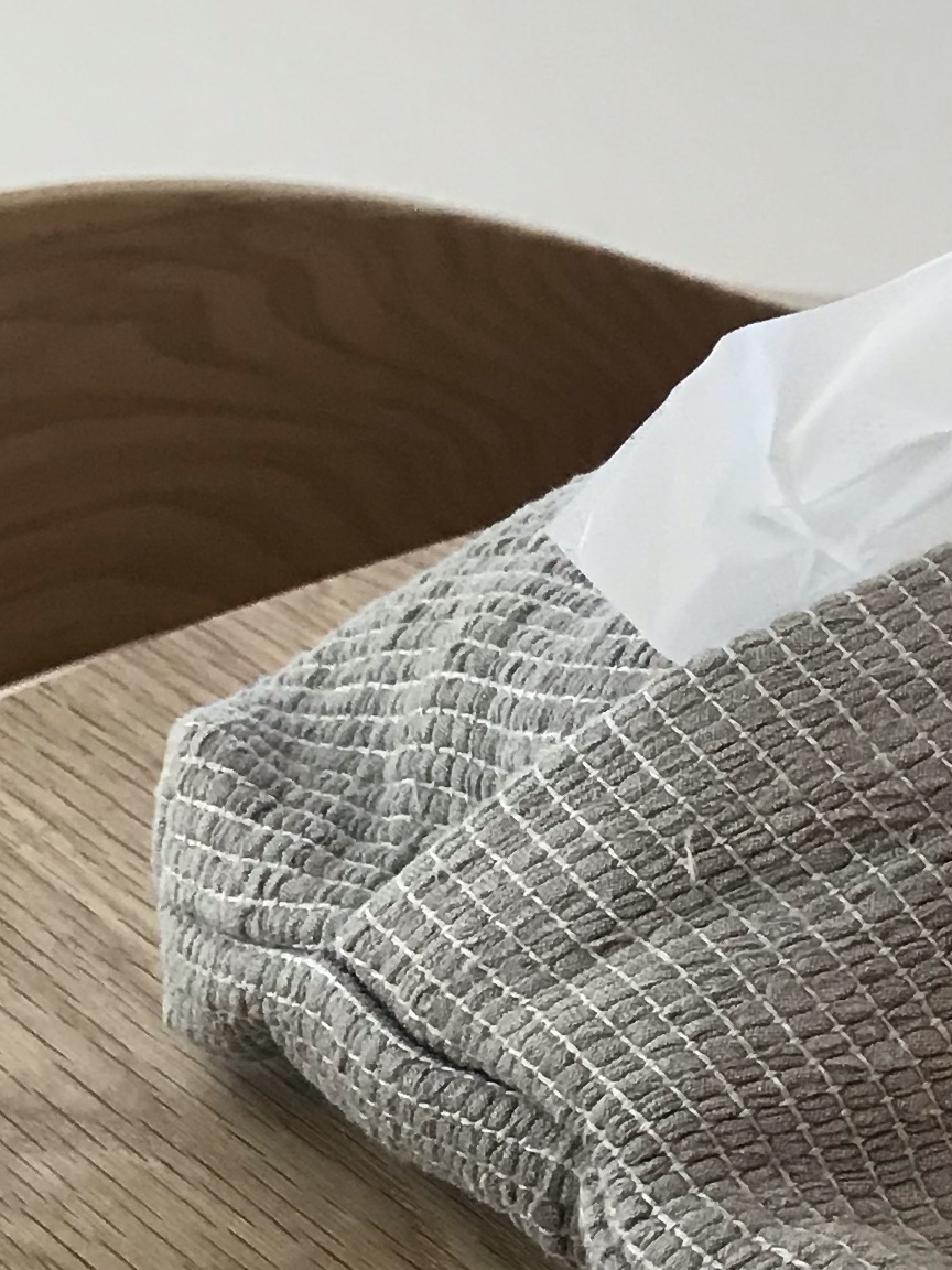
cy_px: 1120
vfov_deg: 19.7
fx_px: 3594
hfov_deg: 14.7
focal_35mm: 98
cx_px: 1051
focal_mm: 3.99
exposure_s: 1/20
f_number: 1.8
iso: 40
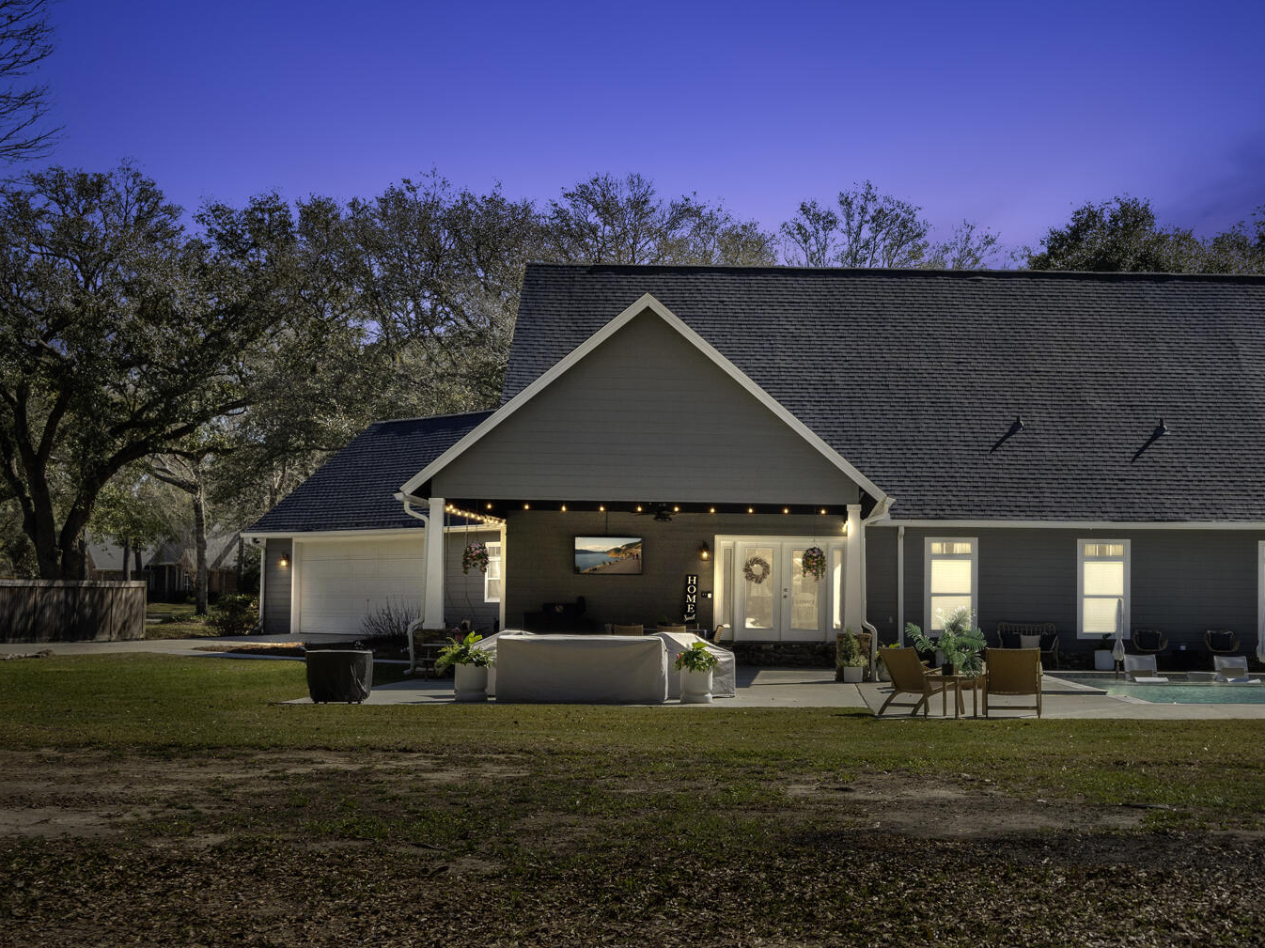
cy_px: 528
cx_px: 875
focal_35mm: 50
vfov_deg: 29.1
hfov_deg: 37.6
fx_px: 1827
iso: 800
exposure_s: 1/640
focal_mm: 35
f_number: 8
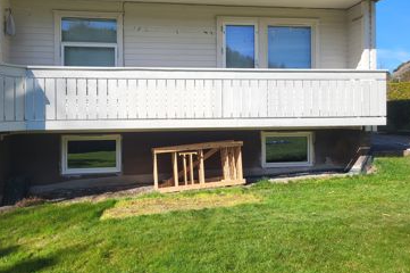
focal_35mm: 30
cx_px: 189
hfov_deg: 61.9
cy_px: 114
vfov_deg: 43.4
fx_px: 341
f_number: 1.8
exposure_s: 1/1737
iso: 40
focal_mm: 5.4
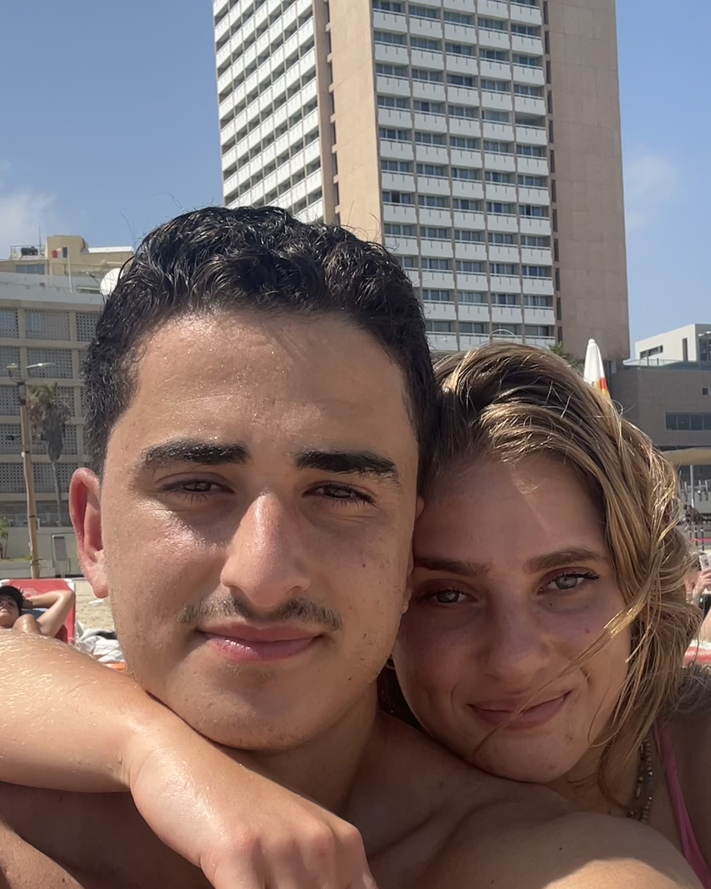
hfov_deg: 33.4
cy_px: 570
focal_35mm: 45
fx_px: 1183
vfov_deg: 40.8
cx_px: 408
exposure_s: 1/1172
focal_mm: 2.69
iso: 25
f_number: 1.9
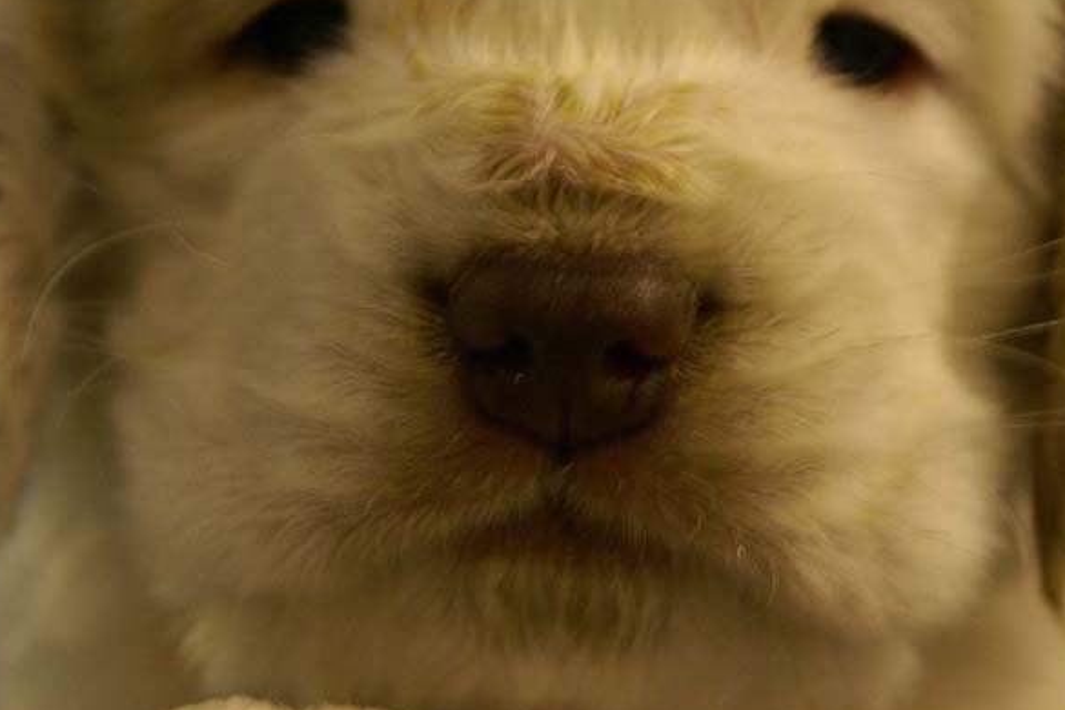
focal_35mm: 123
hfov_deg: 16.6
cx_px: 592
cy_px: 316
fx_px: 3638
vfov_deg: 11.1
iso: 400
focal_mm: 60
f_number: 5.6
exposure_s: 1/25
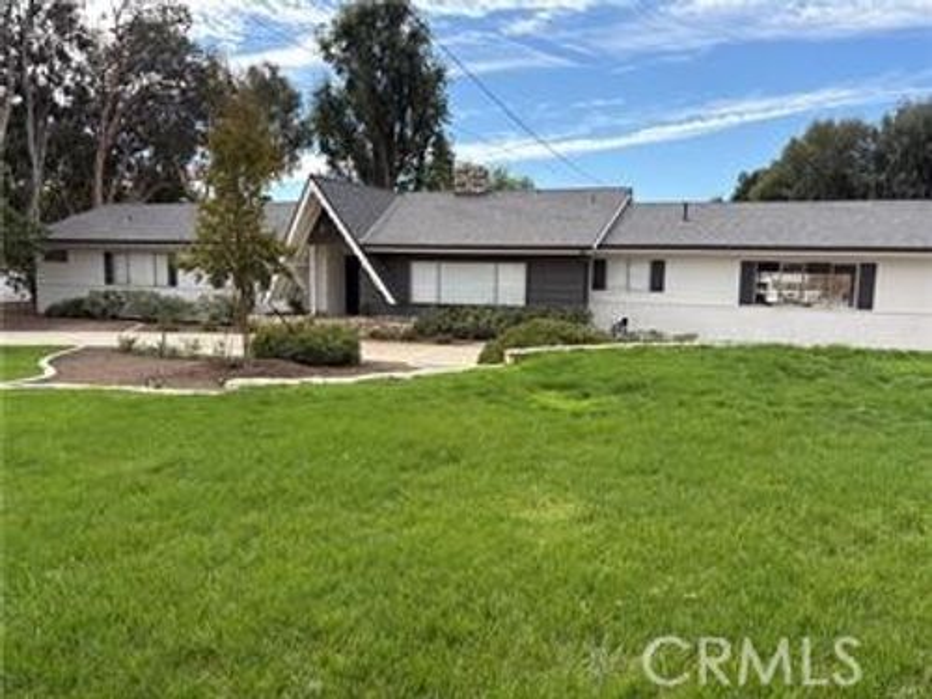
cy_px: 350
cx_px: 466
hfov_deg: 67.3
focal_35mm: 26
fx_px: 700
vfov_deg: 53.1
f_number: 1.6
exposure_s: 1/2075
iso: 50
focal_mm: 5.96
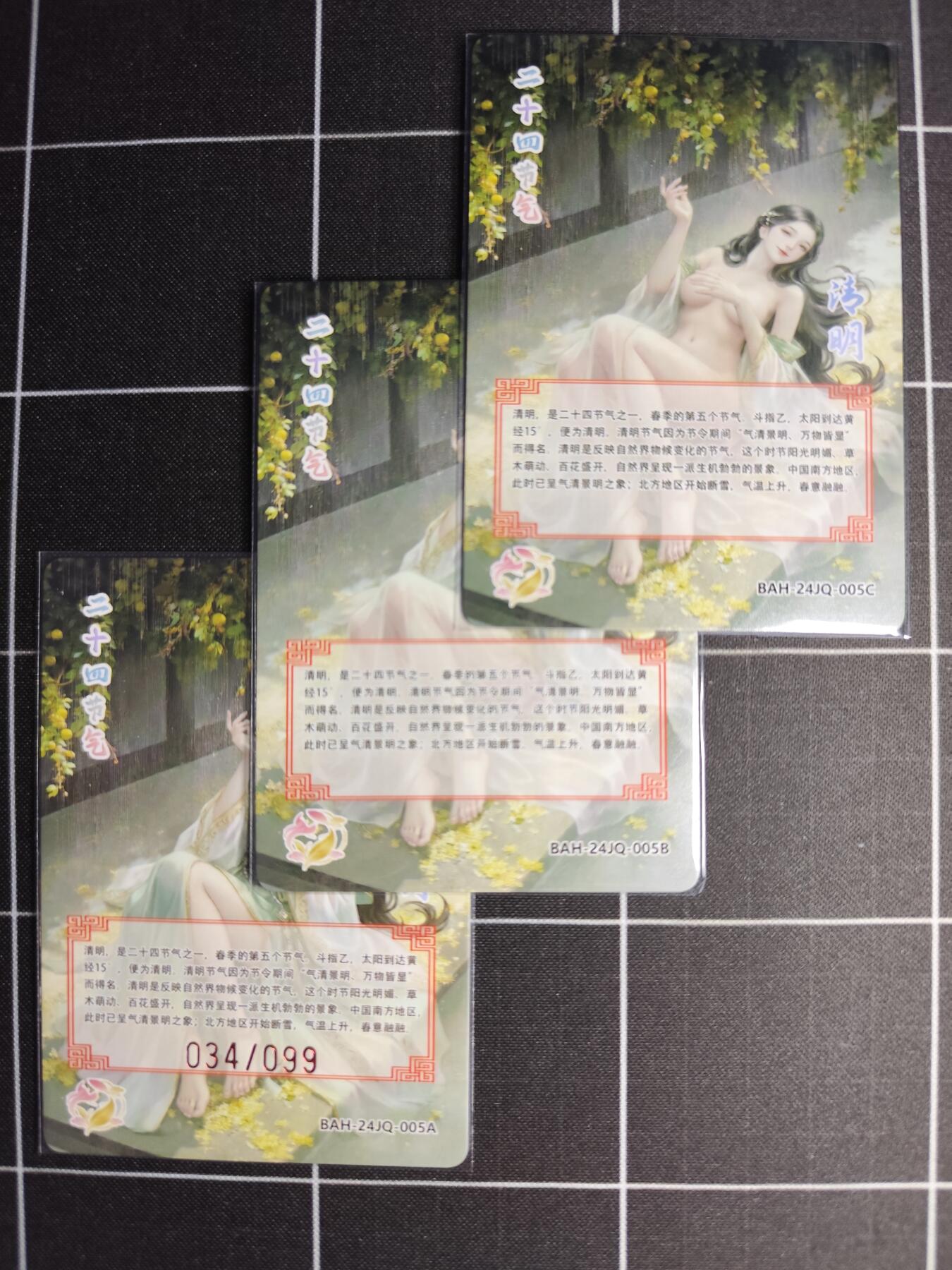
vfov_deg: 73.9
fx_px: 843
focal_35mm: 23
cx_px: 476
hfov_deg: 58.9
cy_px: 635
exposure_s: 1/100
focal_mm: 6.14
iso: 640
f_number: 1.65
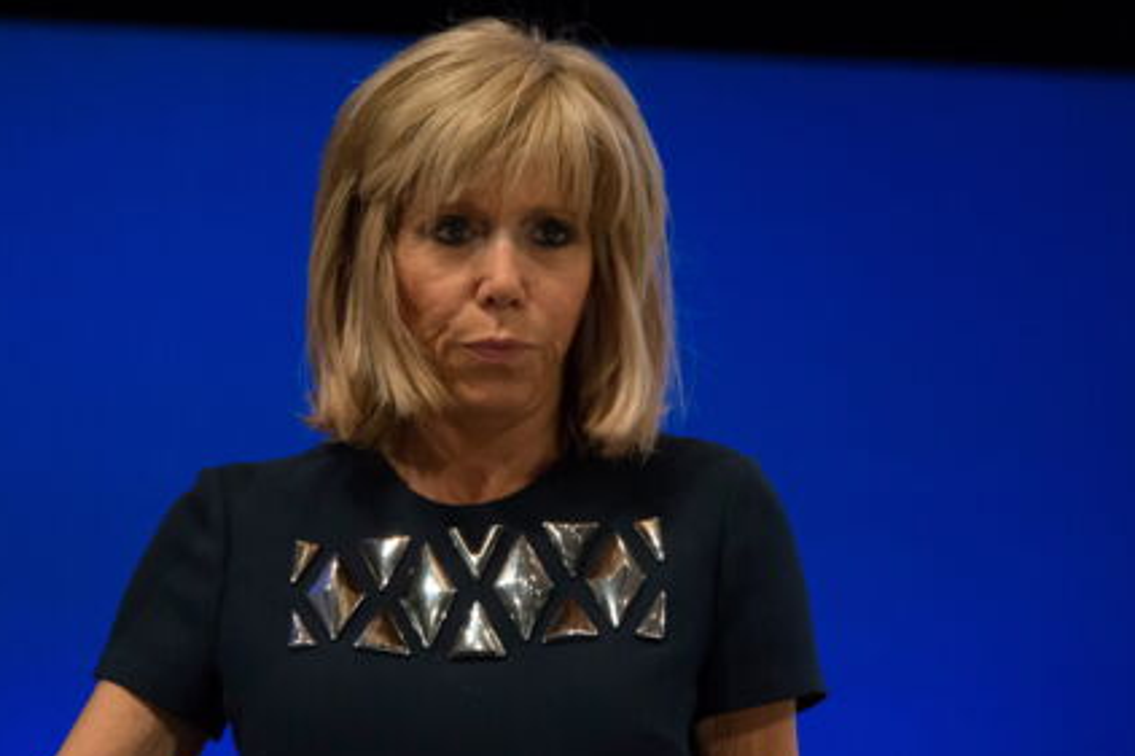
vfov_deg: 4.8
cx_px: 631
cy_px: 405
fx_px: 8950
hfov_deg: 7.3
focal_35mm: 284
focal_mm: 250
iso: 8000
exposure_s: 1/400
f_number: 5.6
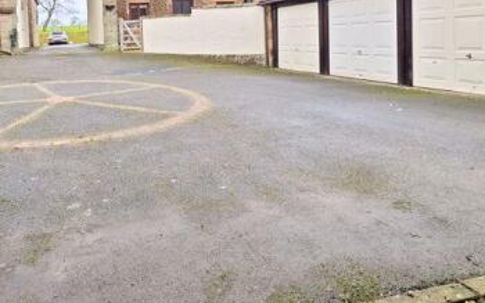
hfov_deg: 61.3
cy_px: 56
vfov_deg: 40.0
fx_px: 397
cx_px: 160
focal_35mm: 30
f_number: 1.8
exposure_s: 1/659
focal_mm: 2.03
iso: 50
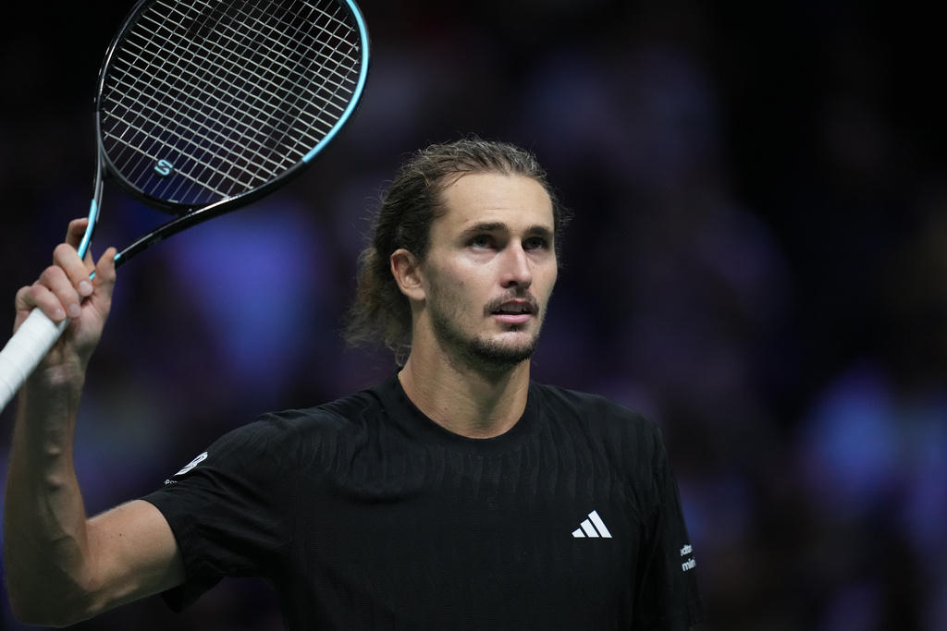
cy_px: 316
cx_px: 474
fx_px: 10523
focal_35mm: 400
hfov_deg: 5.2
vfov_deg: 3.4
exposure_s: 1/2500
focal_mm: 400
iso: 4000
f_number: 2.8
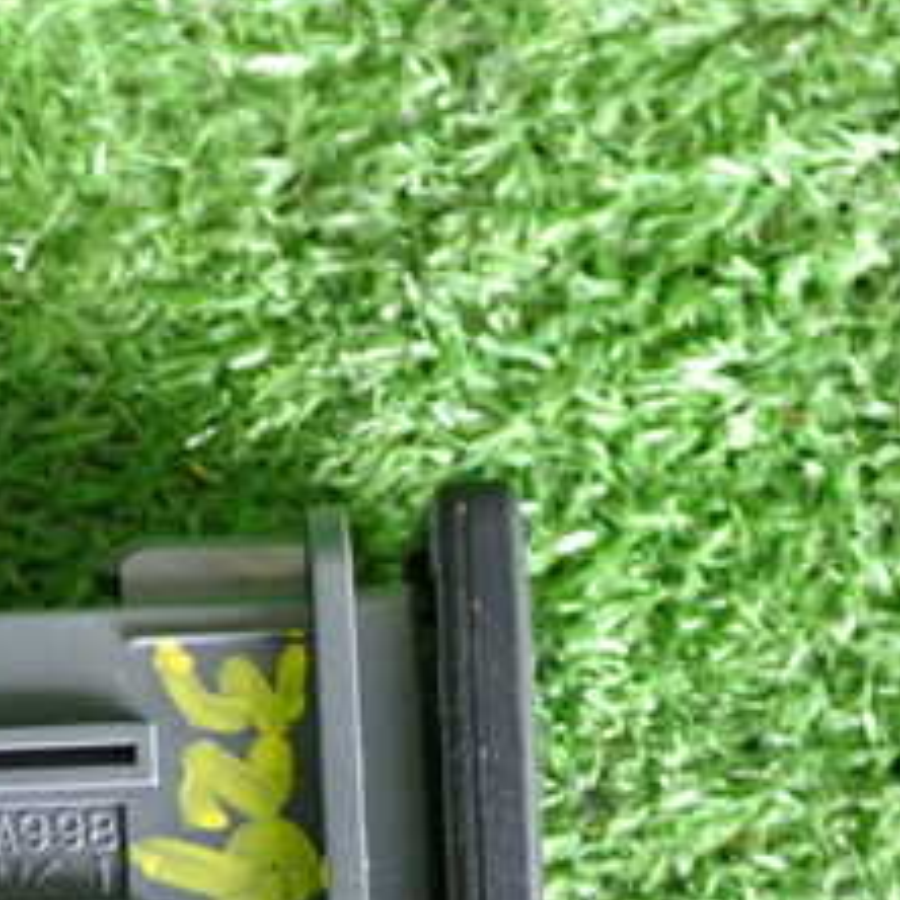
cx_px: 191
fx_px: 2530
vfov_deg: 19.9
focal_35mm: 86
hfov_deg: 20.0
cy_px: 762
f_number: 2.5
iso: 500
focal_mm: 6.37
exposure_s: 1/40
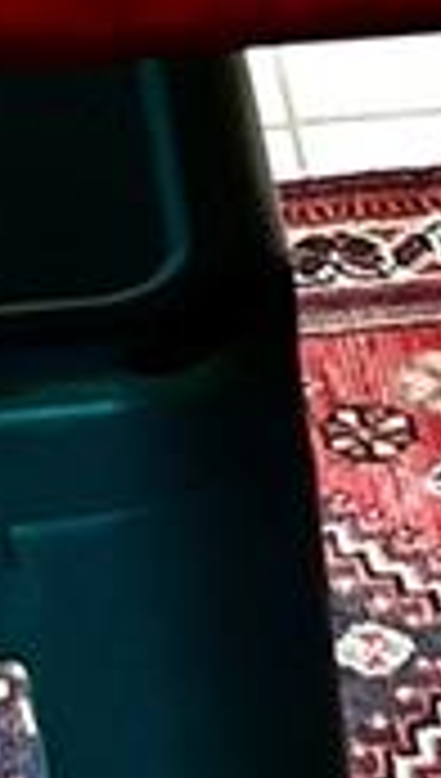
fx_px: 4053
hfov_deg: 6.2
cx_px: 266
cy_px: -1489
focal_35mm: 196
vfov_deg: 9.1
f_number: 1.6
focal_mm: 5.1
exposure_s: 1/60
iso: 160
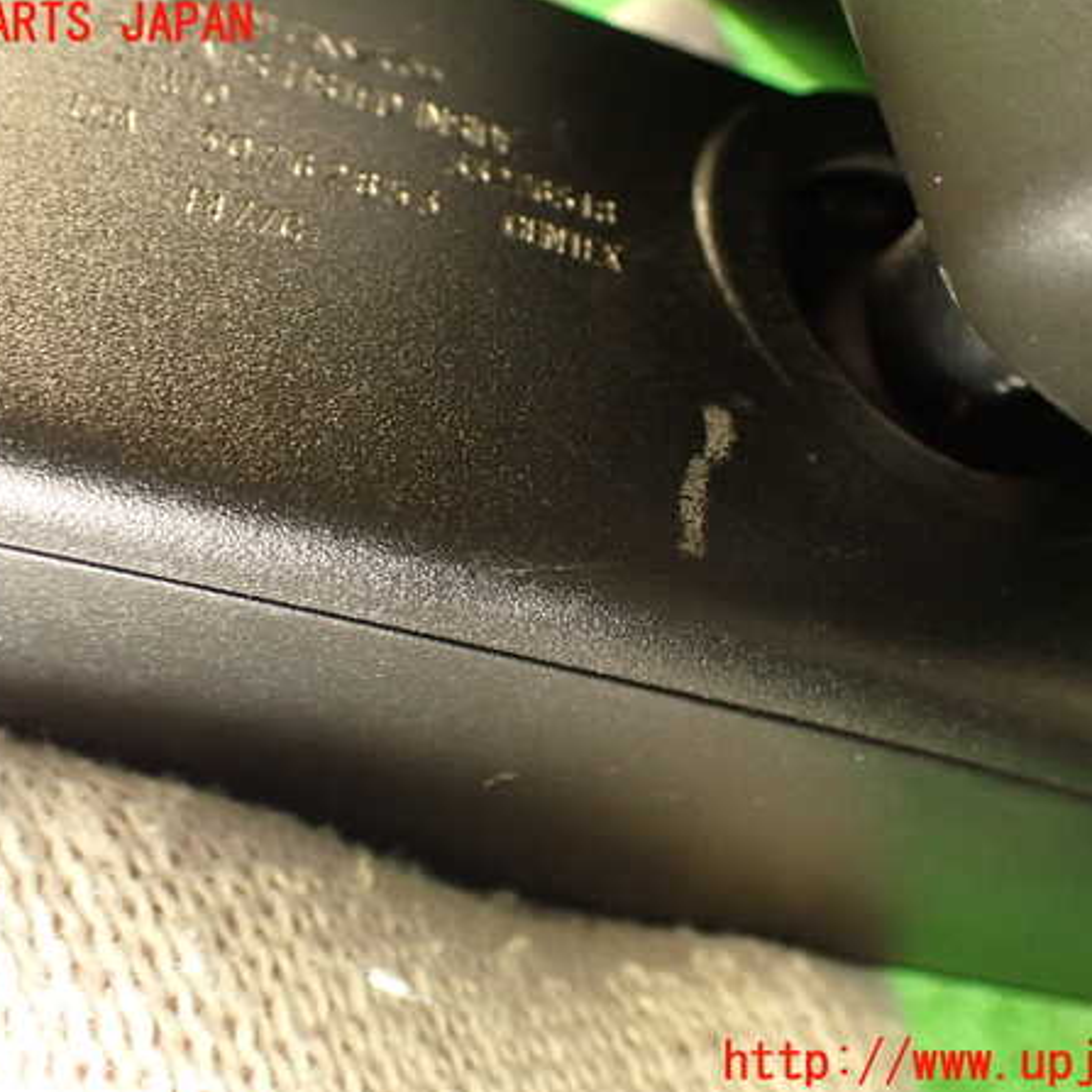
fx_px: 1356
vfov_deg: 43.9
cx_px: 542
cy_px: 545
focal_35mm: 38
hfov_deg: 43.9
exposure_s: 1/30
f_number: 2.4
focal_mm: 5.79
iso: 640
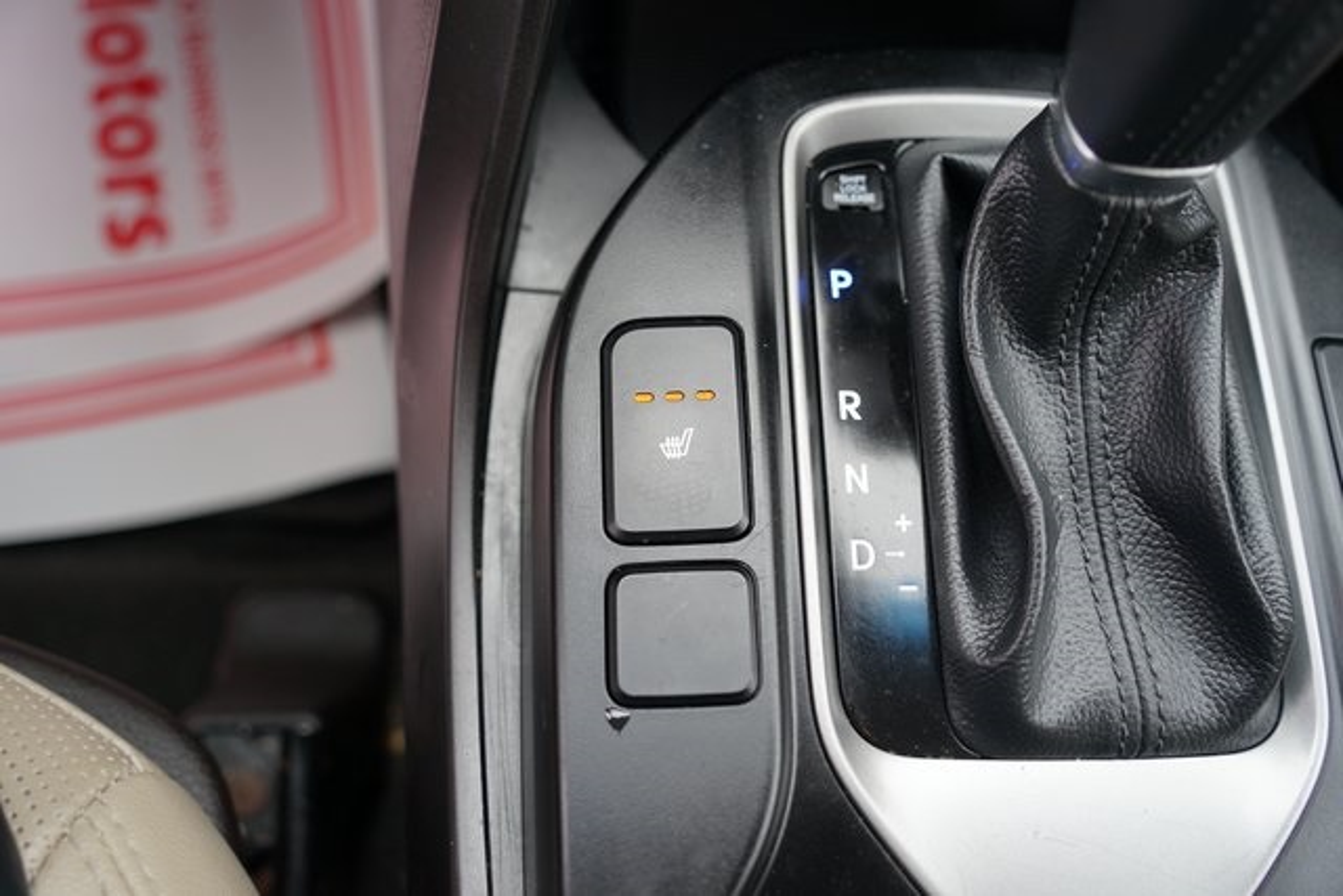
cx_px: 672
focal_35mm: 36
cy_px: 448
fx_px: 1343
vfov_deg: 36.9
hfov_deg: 53.1
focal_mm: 36
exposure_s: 1/60
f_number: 4
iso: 250
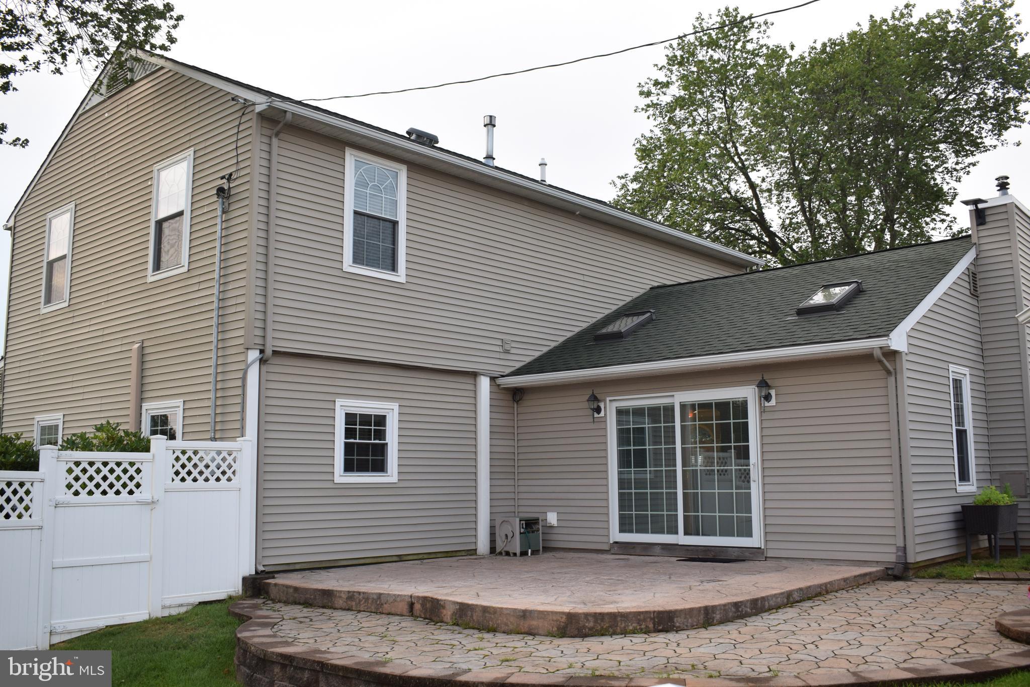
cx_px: 515
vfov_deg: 38.4
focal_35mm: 34
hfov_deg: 55.1
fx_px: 987
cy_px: 344
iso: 400
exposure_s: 1/160
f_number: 6.3
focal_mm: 23
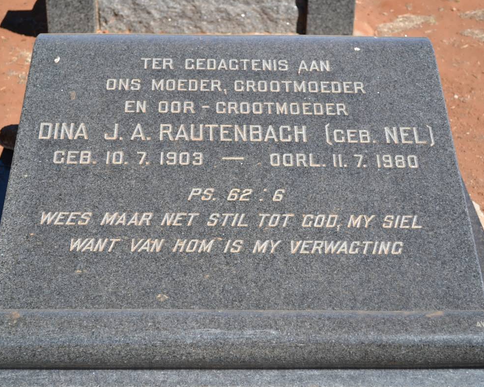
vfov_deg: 21.3
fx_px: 1031
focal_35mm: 72
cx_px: 244
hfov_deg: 26.4
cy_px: 194
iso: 160
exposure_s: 1/125
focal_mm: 42
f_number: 5.6
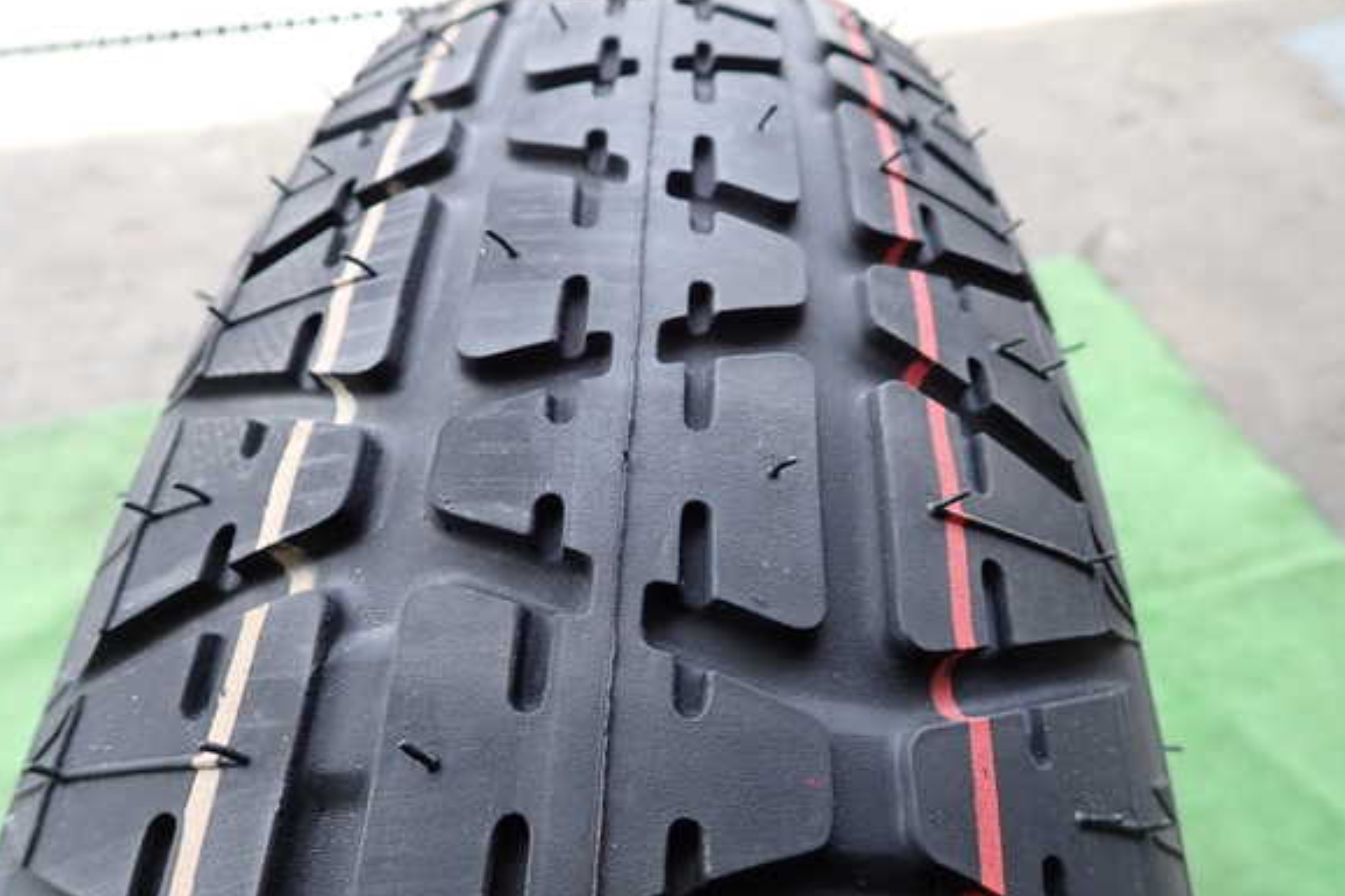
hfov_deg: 67.4
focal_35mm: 27
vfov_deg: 47.9
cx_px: 675
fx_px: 1008
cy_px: 438
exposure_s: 1/160
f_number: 2.8
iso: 100
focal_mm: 4.5
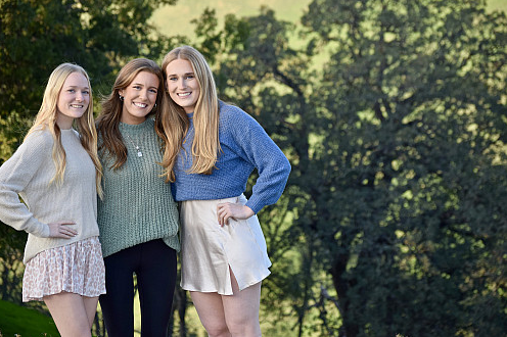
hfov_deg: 16.9
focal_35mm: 121
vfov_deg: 11.3
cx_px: 252
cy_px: 168
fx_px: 1703
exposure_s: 1/200
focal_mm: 80
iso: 125
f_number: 4.2
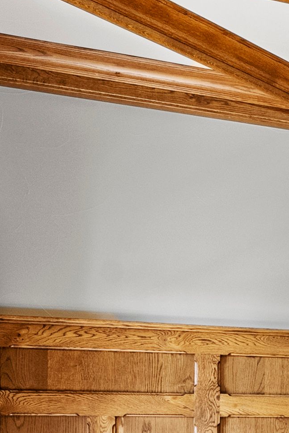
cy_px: 435
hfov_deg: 14.7
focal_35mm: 70
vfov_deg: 27.2
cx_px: 633
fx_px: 843
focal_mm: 16
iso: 800
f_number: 8
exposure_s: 1/4
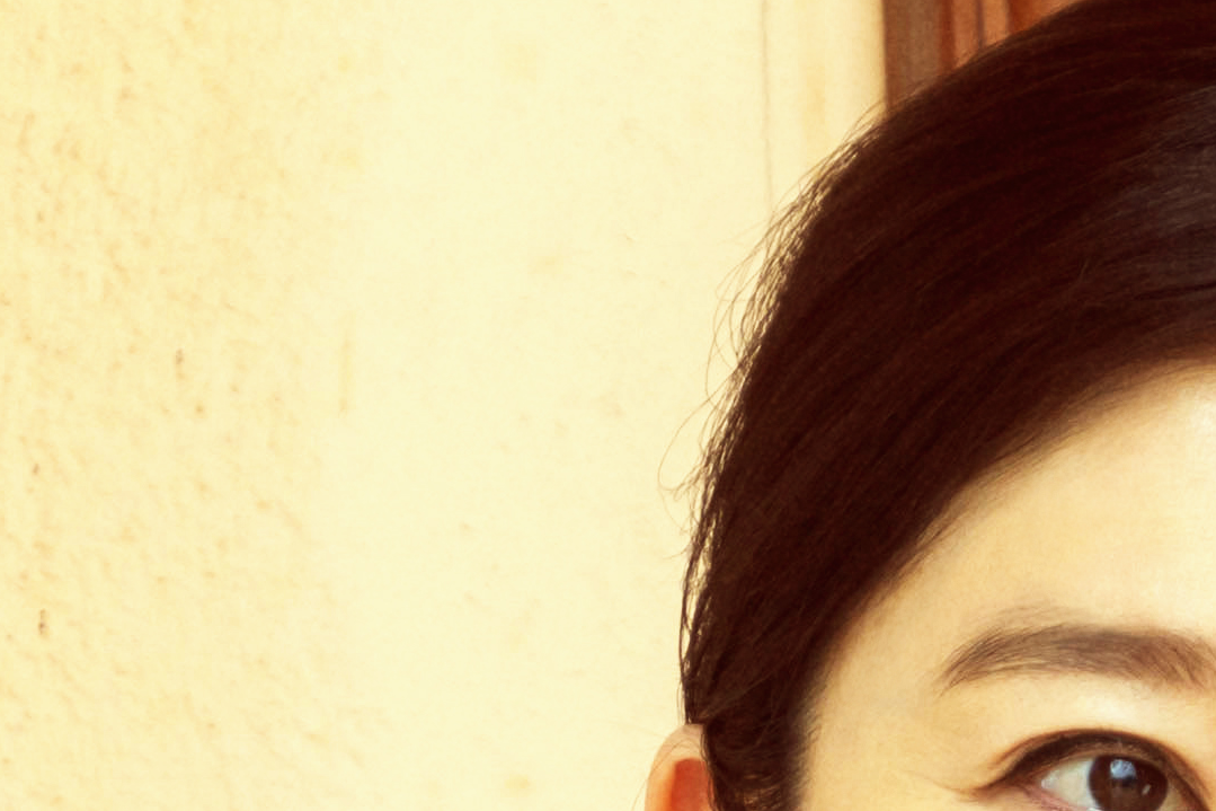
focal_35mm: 1193
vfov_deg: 1.2
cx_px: 1636
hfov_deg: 1.7
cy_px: 1321
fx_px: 40281
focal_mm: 143
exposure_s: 1/250
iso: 100
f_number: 6.3
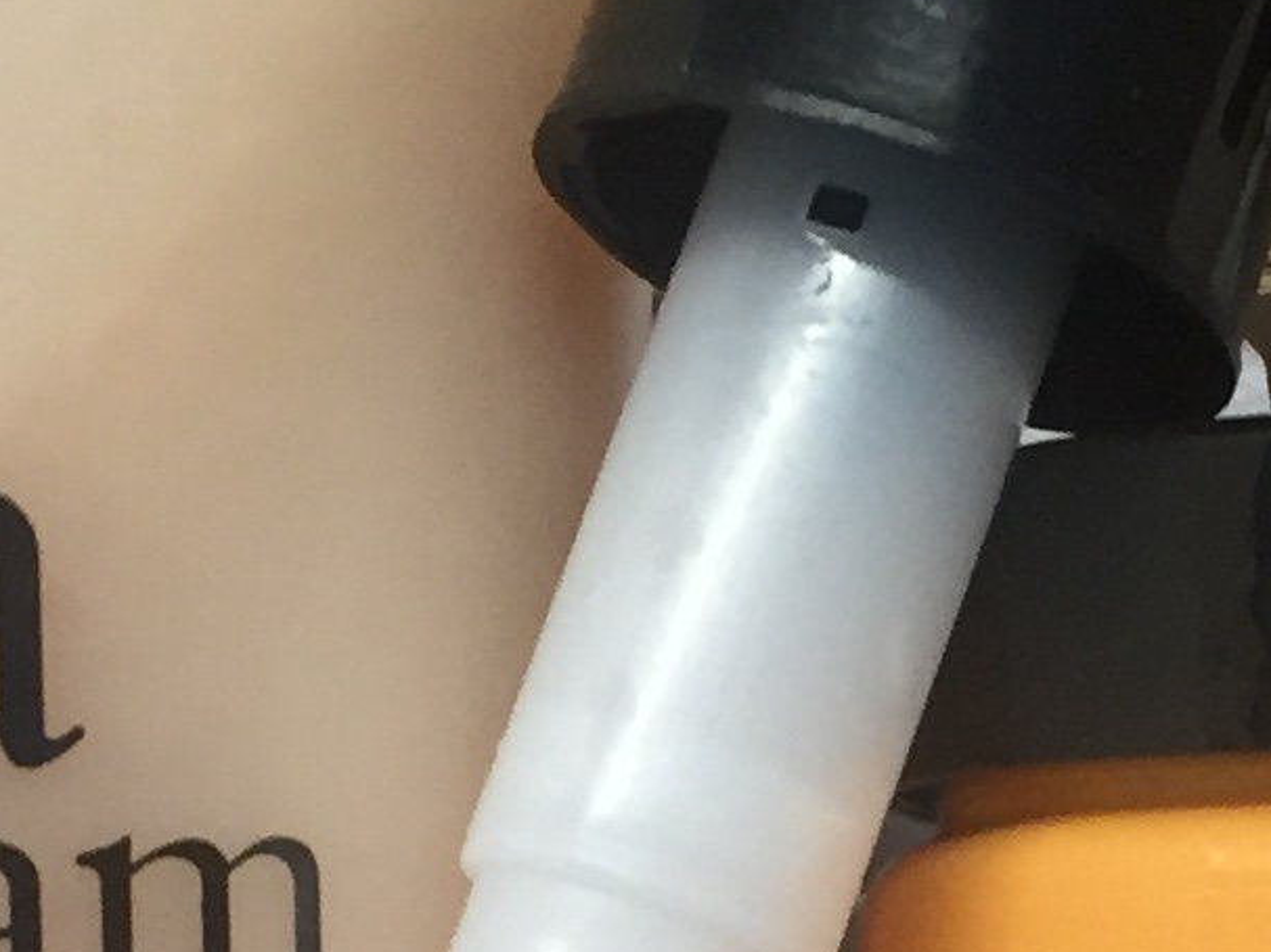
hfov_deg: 12.5
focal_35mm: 156
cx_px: 1372
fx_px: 5727
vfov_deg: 9.2
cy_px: 1465
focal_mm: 4.15
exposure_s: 1/30
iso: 80
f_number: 2.2
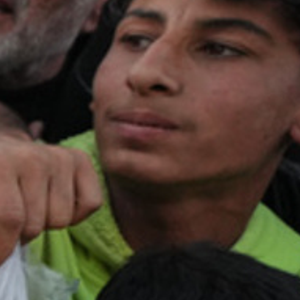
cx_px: -682
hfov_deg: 9.7
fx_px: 1177
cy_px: 250
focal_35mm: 120
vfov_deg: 14.4
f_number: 2.8
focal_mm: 16.7
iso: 1600
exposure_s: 1/5000
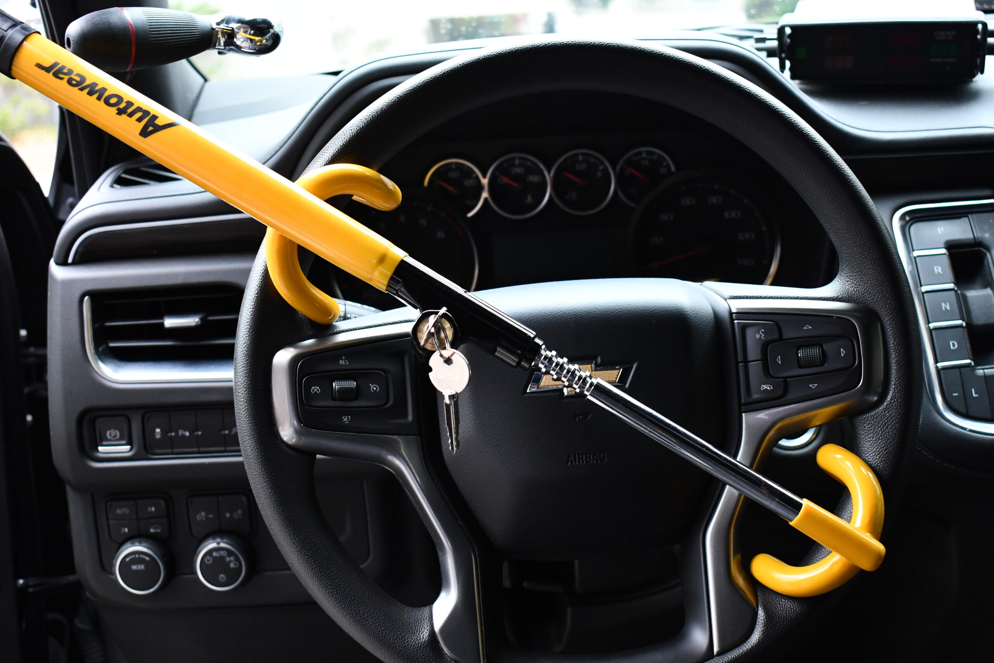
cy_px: 332
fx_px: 1491
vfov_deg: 25.1
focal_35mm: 54
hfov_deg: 36.9
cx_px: 497
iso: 1600
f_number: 4
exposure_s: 1/125
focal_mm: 27
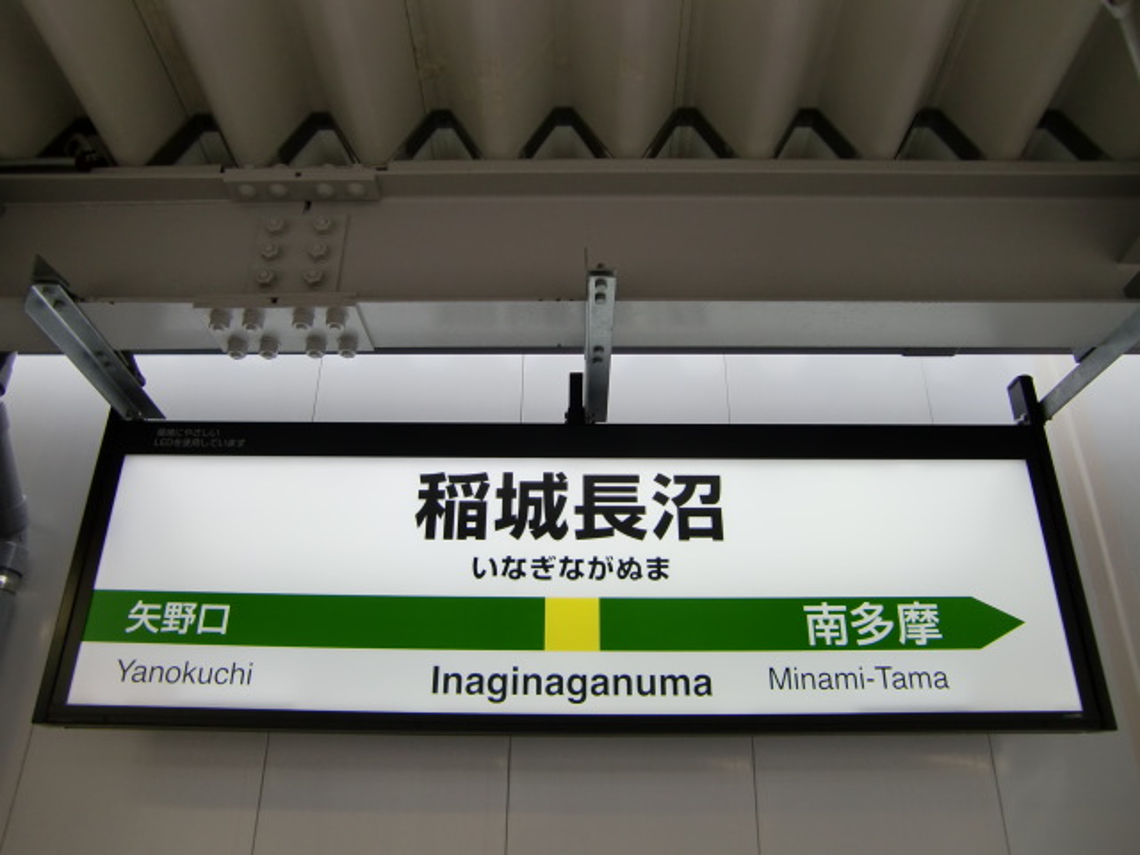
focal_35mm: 28
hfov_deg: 63.4
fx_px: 922
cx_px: 570
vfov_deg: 49.7
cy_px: 428
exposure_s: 1/60
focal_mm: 4.9
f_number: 2.6
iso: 64
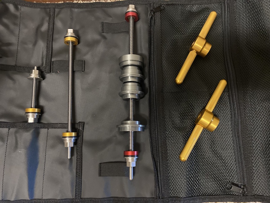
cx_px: 135
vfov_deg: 53.1
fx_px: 203
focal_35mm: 26
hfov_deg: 67.3
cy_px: 102
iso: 1000
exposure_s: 1/30
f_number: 1.8
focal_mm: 4.25
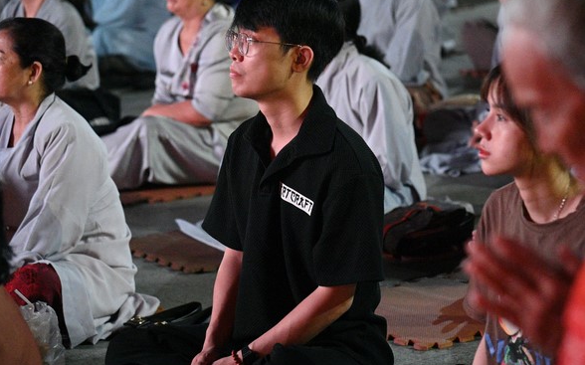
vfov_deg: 9.7
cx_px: 304
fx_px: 2152
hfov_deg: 15.5
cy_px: 160
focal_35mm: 135
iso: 25600
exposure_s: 1/200
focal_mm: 120
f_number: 4.5
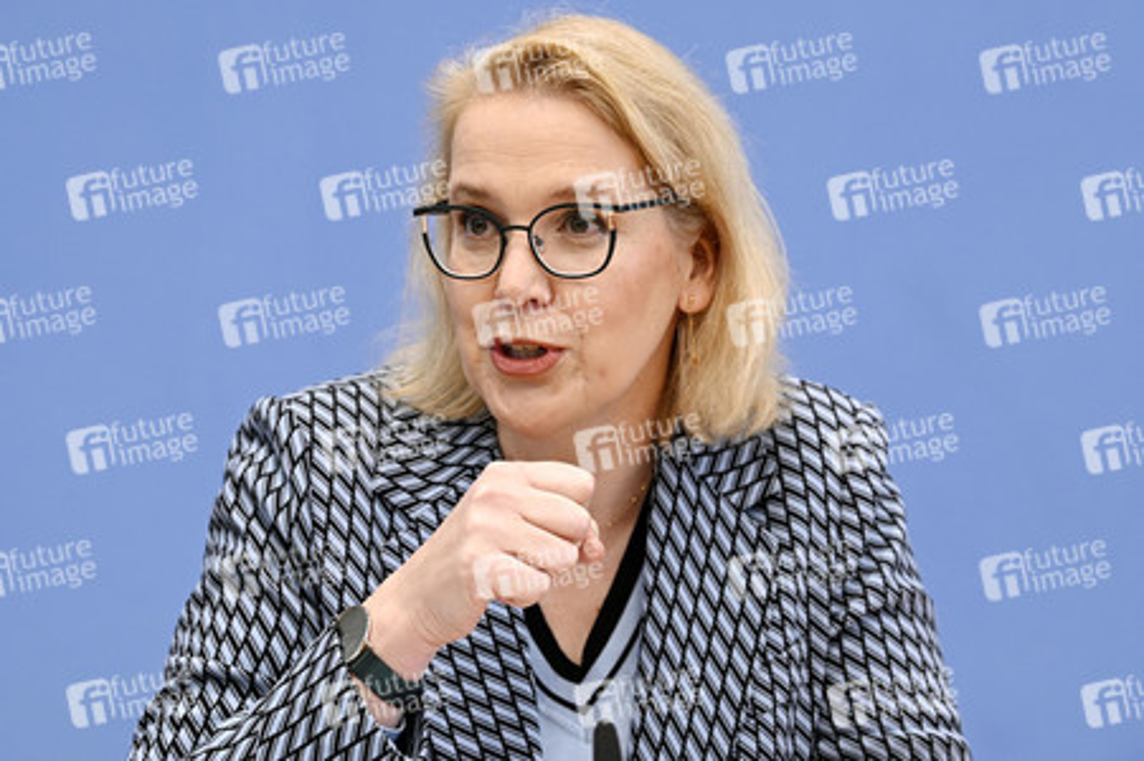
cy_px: 380
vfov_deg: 11.0
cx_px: 572
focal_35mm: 125
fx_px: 3969
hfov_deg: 16.4
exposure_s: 1/500
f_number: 5.6
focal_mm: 125
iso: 3200
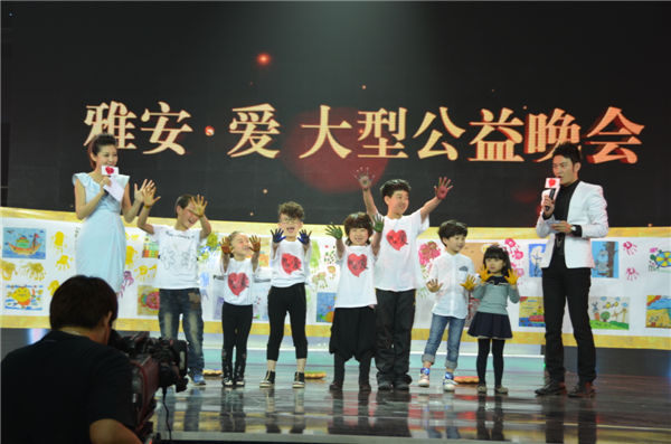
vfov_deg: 20.5
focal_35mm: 66
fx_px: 1227
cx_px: 336
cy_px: 222
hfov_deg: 30.6
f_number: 4.5
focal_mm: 44
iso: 400
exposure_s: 1/80
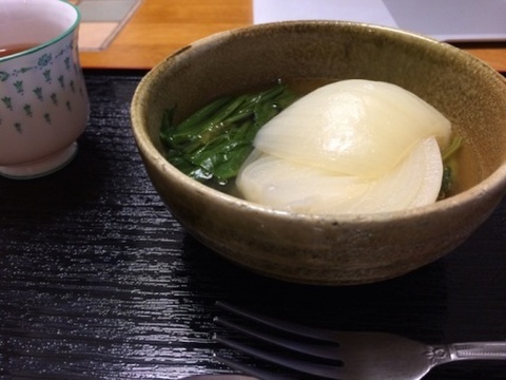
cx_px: 253
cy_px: 190
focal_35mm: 30
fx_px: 439
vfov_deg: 46.8
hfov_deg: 60.0
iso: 100
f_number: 2.2
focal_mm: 4.12
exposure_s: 1/30
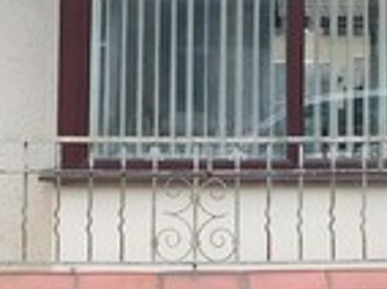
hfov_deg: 11.9
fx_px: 1853
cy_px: -106
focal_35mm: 166
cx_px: 243
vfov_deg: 8.8
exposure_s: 1/400
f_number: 3
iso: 125
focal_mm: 4
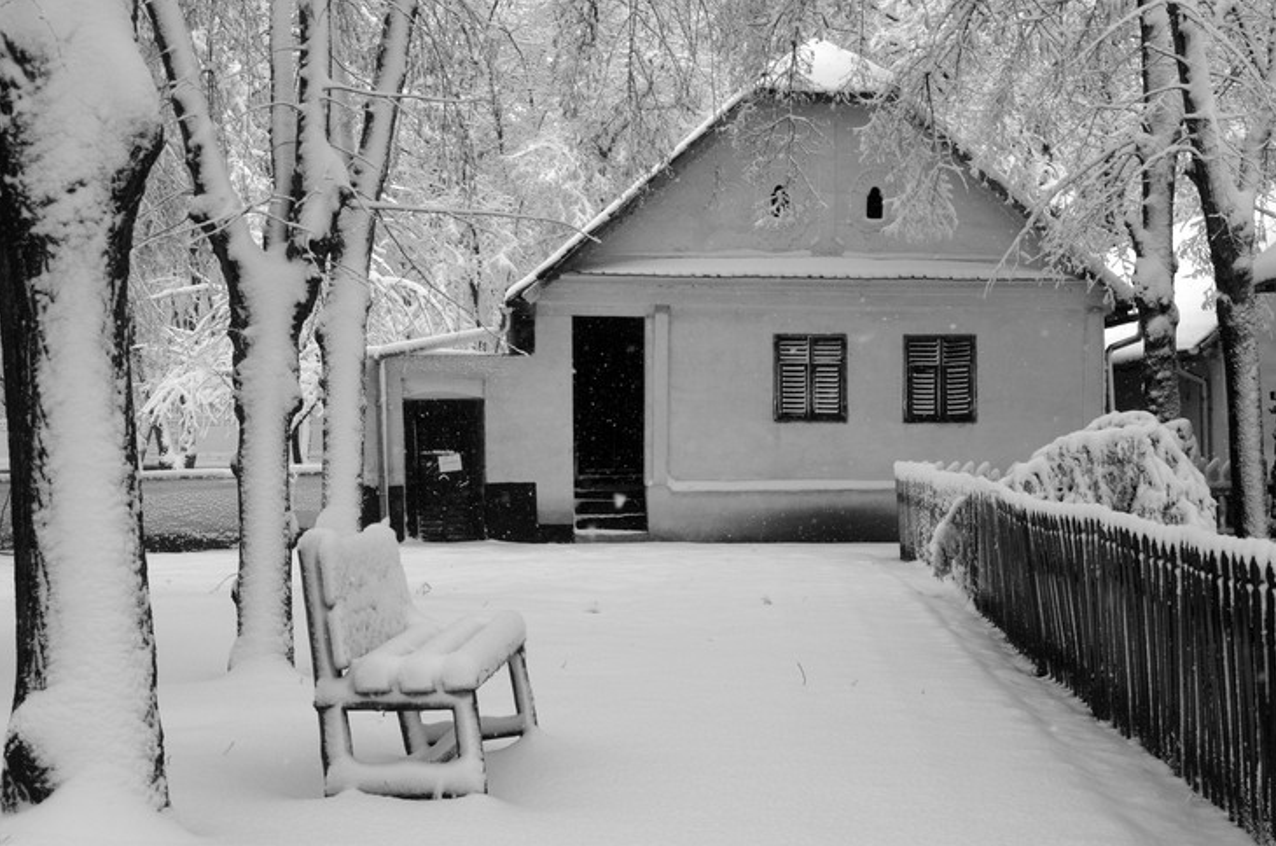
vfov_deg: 23.5
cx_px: 621
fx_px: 2036
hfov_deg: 34.8
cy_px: 444
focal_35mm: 58
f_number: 7.1
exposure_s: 1/200
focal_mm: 35
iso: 200
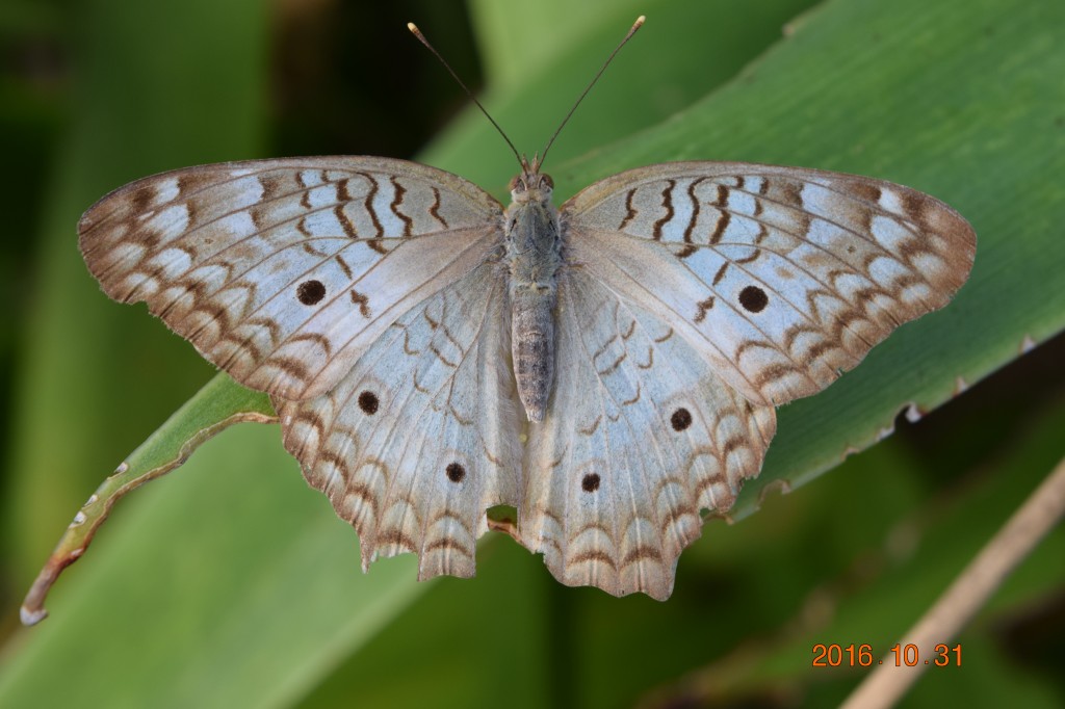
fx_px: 2440
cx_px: 532
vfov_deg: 16.5
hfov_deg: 24.6
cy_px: 354
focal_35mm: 82
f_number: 8
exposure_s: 1/160
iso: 400
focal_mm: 55
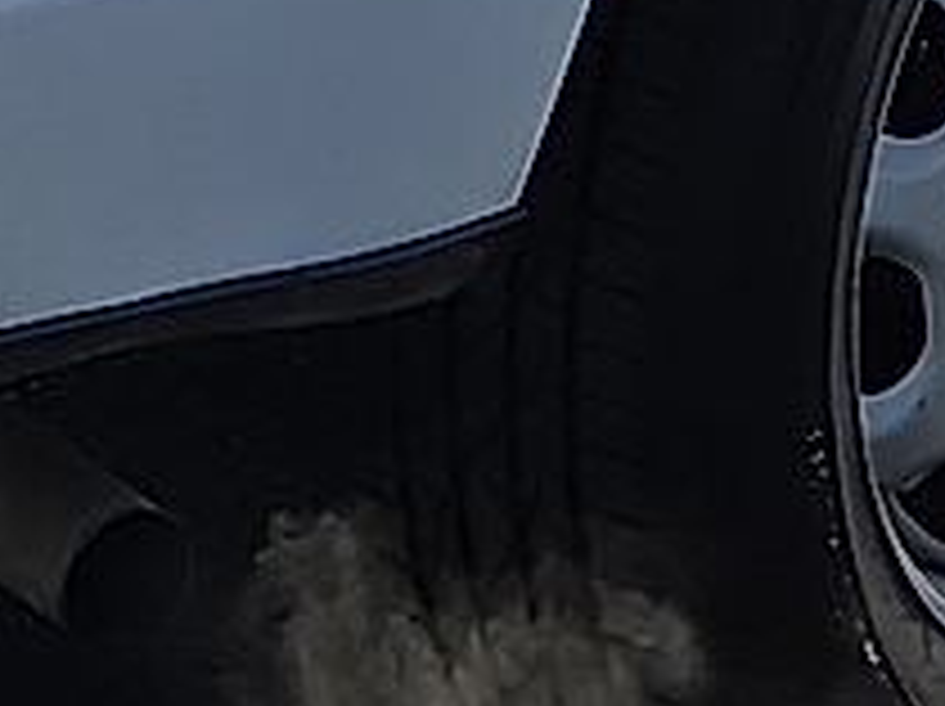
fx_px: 7281
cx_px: 140
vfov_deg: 5.3
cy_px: -1111
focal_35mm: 267
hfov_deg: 7.4
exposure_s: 1/2500
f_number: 1.8
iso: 25
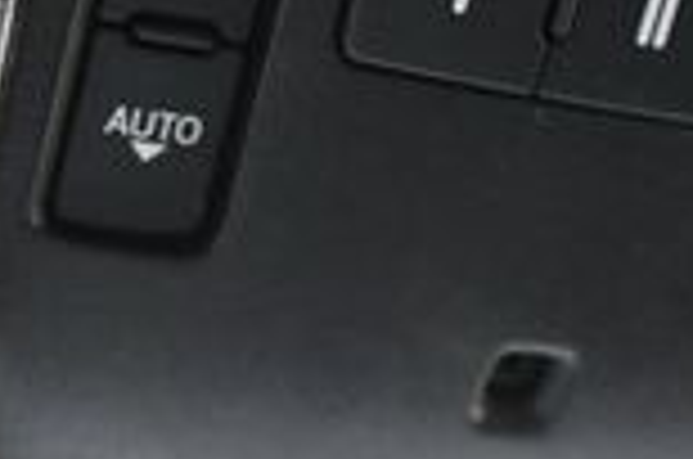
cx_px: 320
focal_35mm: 125
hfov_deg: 16.4
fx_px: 2401
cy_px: 446
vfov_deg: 10.8
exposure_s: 1/125
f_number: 3.8
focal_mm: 20
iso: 3200
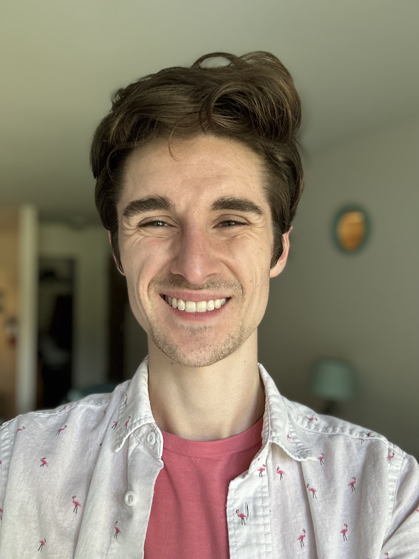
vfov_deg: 60.0
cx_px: 210
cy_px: 280
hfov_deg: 46.8
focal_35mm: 30
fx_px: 484
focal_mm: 2.69
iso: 100
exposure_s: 1/60
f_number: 1.9
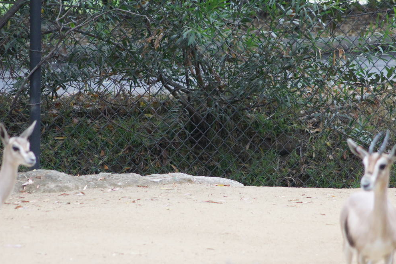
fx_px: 3595
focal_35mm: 327
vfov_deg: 4.2
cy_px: 146
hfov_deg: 6.3
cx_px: 226
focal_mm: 135
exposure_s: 1/400
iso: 1600
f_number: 4.5
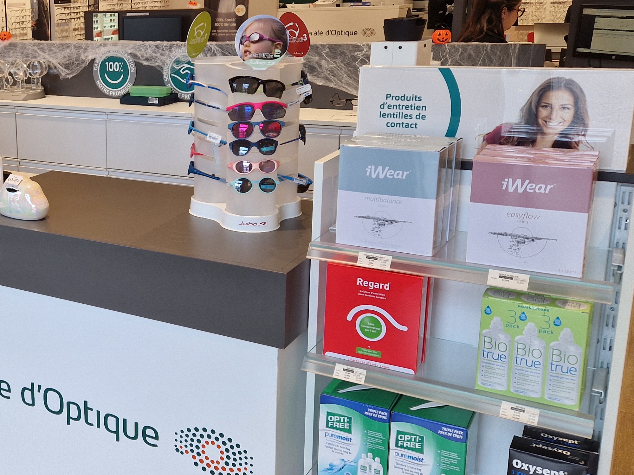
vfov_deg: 31.4
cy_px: 193
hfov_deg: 38.1
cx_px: 50
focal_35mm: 46
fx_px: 843
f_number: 1.8
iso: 50
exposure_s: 1/100
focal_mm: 5.4
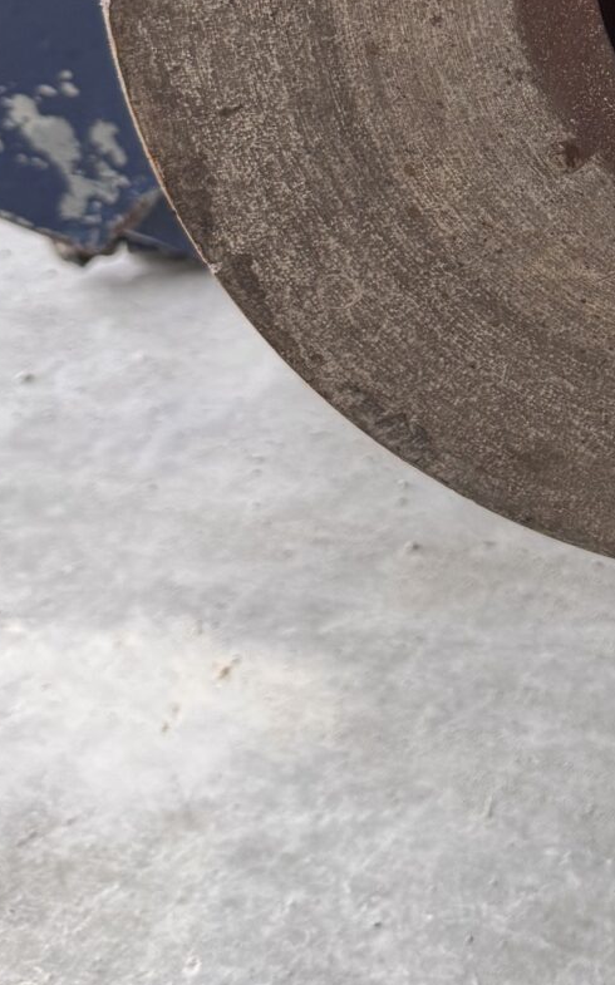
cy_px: -93
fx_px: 2228
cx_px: 965
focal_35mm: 83
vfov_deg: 23.4
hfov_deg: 14.5
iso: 125
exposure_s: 1/121
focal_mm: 6.76
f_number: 1.78
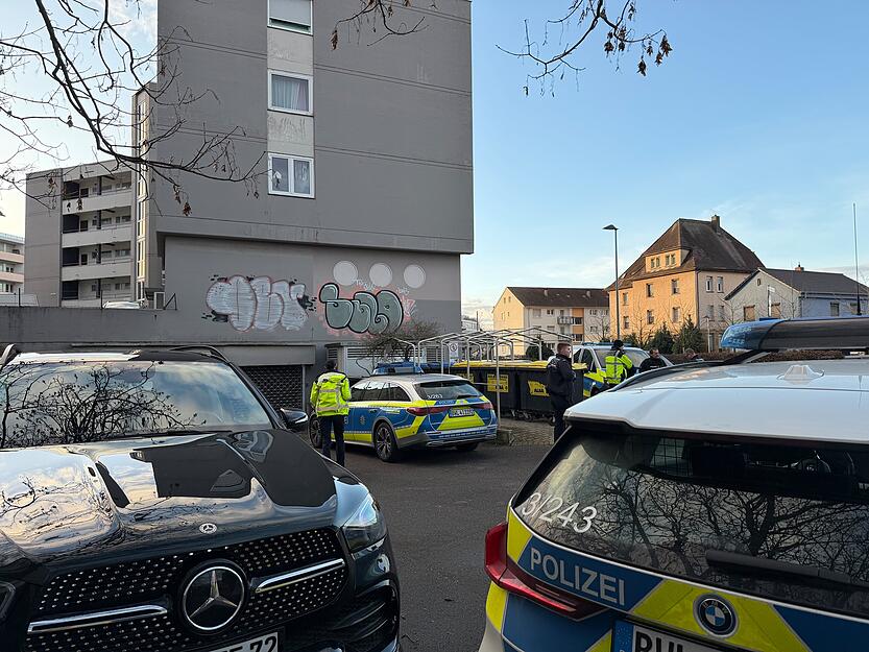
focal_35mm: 24
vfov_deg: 56.8
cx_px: 434
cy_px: 326
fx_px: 603
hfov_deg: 71.6
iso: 80
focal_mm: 6.76
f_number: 1.78
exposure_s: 1/772
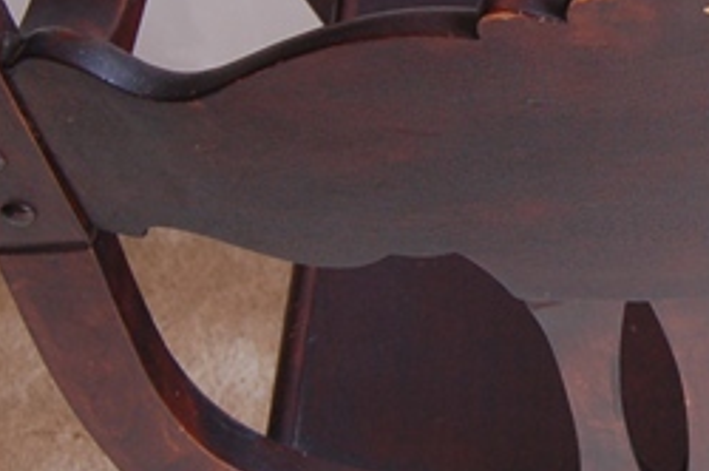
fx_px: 2022
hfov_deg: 19.0
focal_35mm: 103
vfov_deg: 13.0
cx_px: 794
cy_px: -82
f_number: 4.5
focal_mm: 19
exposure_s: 1/80
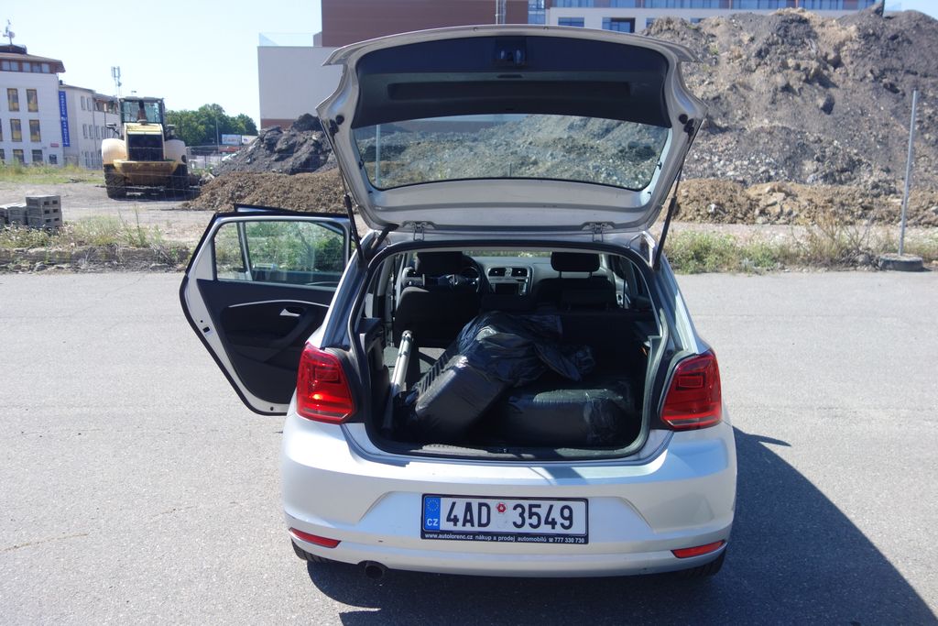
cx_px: 469
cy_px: 313
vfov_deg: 46.4
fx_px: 730
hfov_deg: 65.5
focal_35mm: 28
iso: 125
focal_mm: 10.4
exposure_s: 1/2000
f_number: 1.8
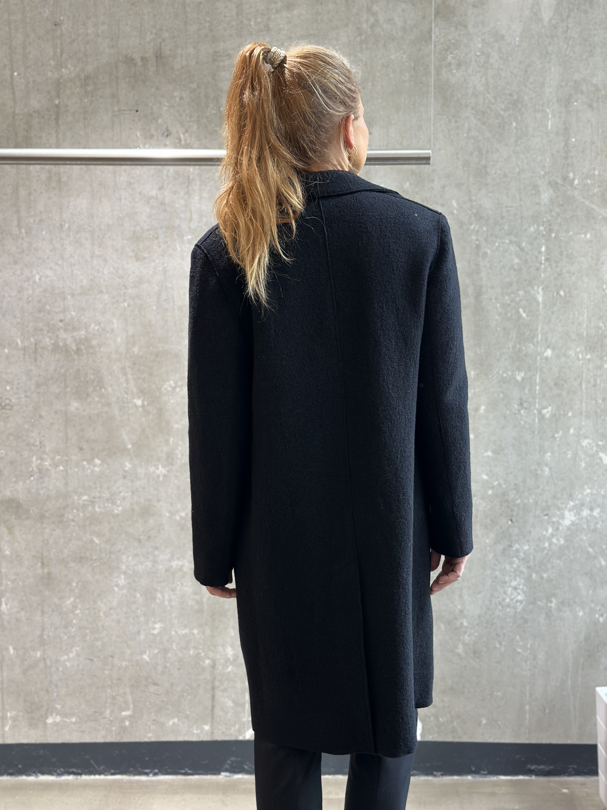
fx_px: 1122
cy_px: 405
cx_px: 304
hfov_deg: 30.3
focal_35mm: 48
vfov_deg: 39.7
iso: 125
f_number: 1.78
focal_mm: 6.86
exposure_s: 1/50
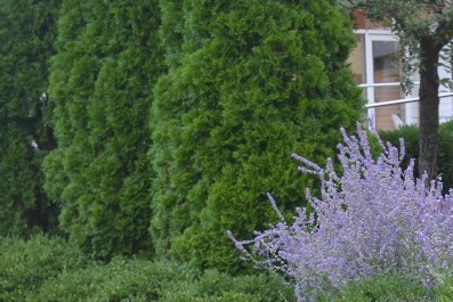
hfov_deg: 15.8
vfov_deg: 10.5
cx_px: 455
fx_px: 1599
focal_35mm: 127
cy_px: 418
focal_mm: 24
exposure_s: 1/60
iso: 400
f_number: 4
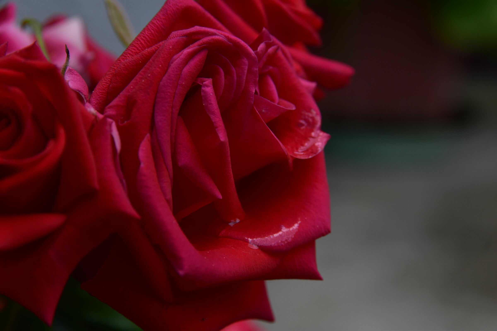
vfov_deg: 13.0
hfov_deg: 19.5
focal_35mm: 105
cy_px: 166
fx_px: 1449
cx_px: 248
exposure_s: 1/160
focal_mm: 70
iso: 100
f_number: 9
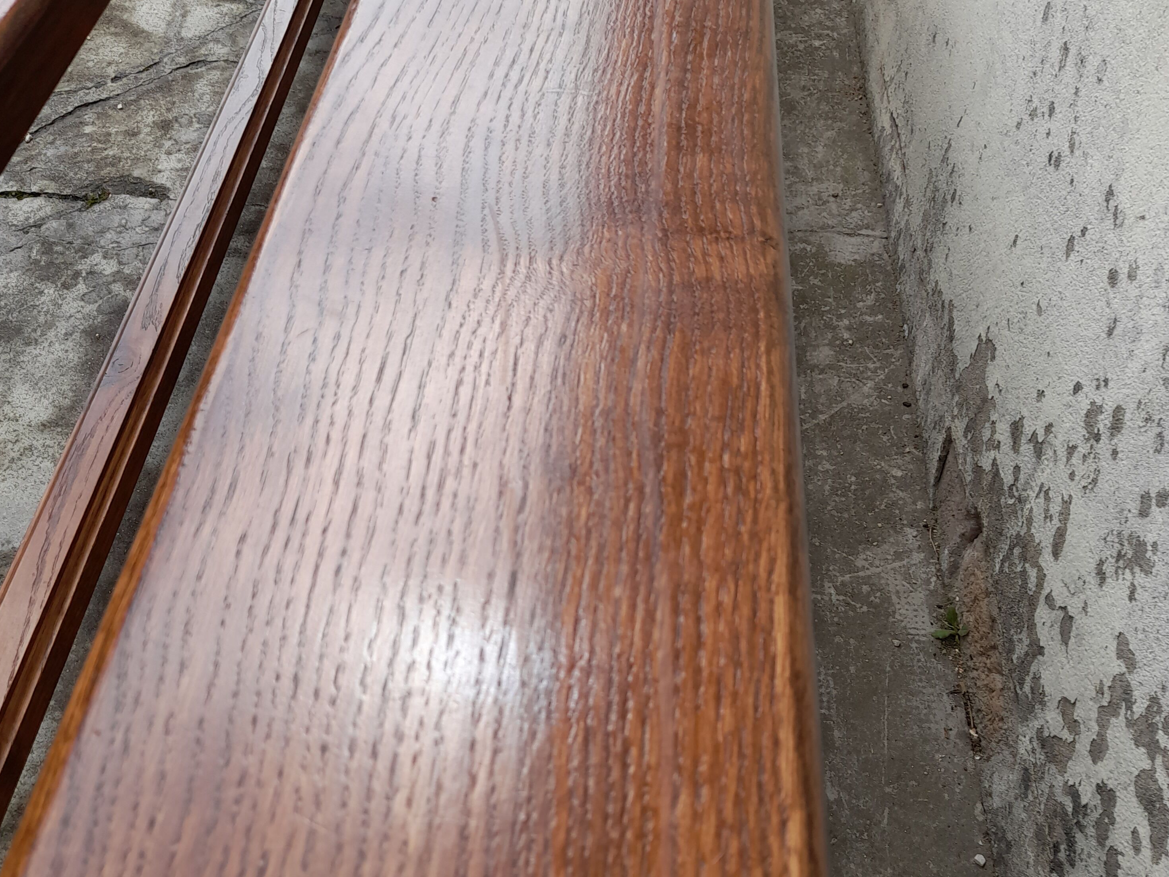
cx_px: 574
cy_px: 540
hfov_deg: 54.0
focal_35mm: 34
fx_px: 1148
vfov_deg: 41.5
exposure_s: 1/394
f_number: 2
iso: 20
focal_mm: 4.6
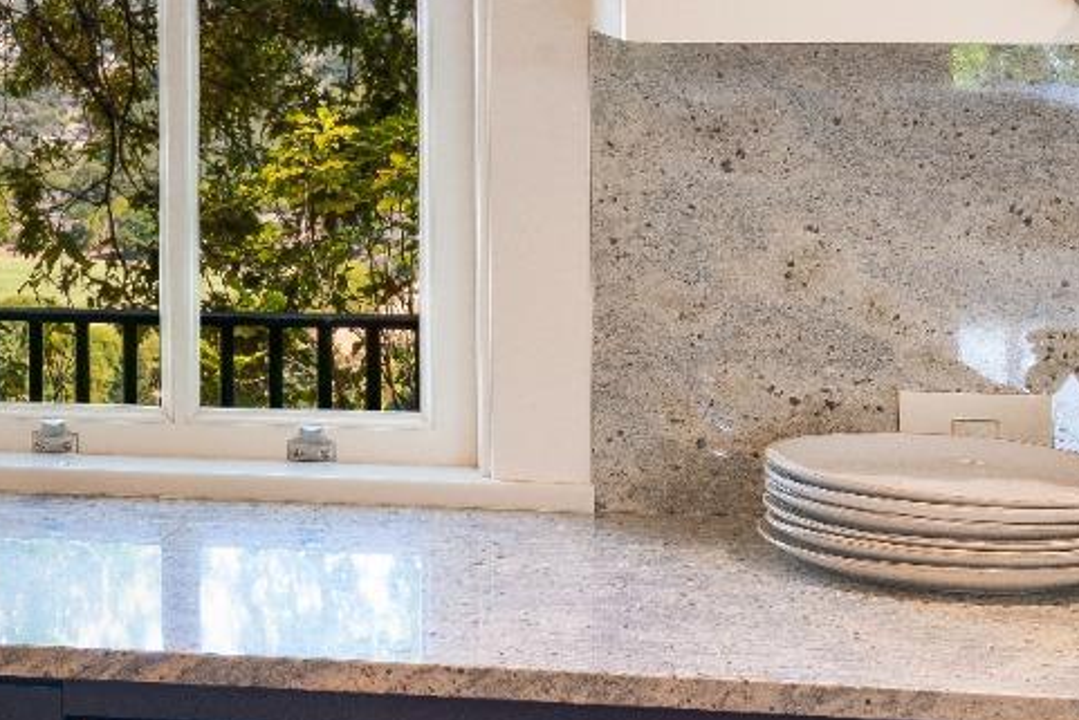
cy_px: -117
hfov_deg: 17.8
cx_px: -384
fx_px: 3178
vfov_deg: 12.6
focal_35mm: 106
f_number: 13
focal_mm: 34
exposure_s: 1
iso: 100
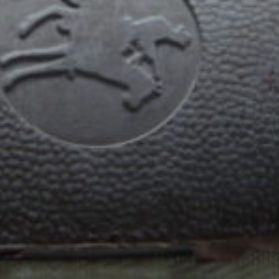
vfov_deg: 19.2
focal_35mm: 89
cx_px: -66
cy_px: 28
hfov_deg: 18.4
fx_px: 812
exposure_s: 1/30
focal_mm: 4.1
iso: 160
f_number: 3.3
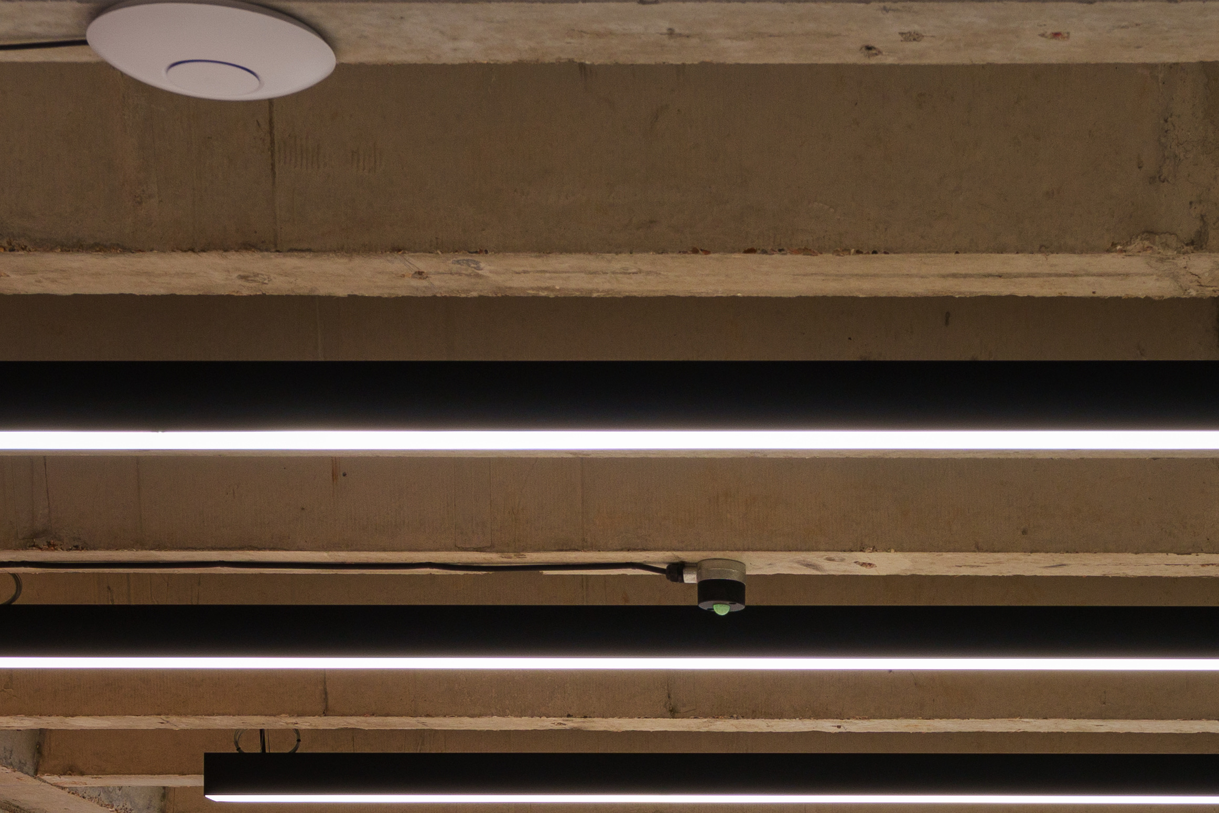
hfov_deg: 20.5
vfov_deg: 13.4
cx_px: 1385
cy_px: 1365
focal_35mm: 94
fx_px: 3183
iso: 100
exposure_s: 1/6
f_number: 5.6
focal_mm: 23
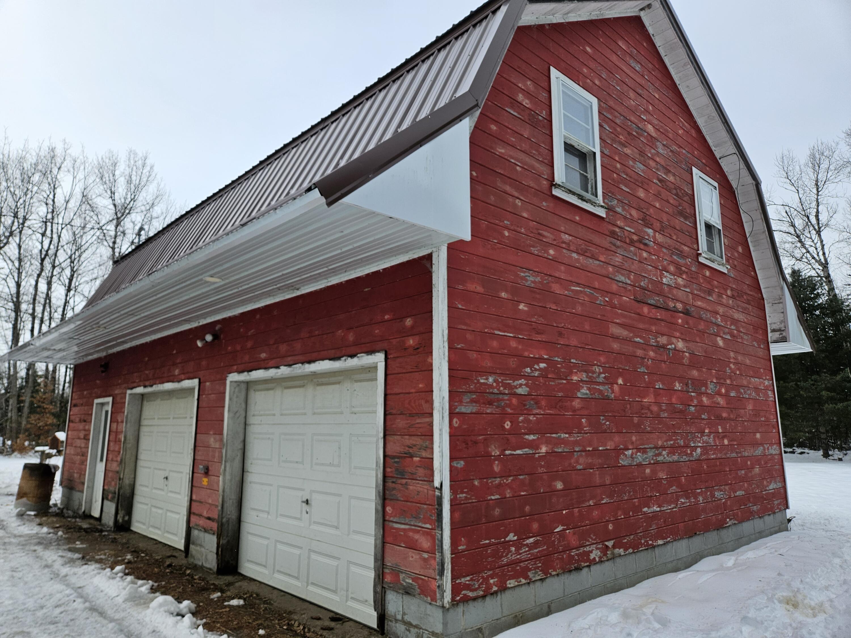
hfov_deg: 73.9
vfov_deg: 58.9
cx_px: 426
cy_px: 319
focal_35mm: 23
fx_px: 565
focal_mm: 5.4
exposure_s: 1/2000
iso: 64
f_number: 1.8
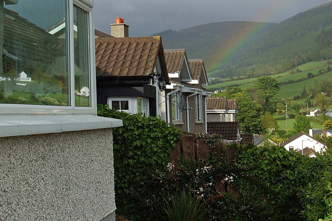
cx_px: 161
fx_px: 691
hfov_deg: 27.0
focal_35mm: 75
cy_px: 62
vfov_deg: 18.1
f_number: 10
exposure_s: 1/250
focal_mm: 24
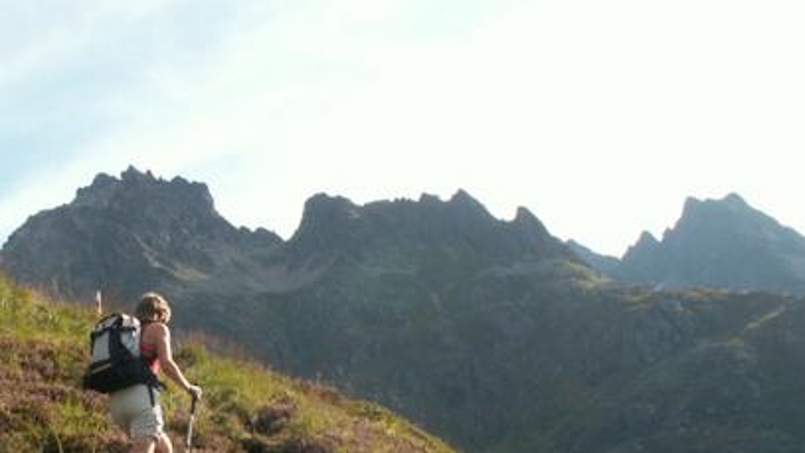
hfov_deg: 34.3
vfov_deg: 19.8
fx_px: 1281
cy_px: 376
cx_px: 222
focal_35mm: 60
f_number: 5
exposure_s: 1/125
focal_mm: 5.86
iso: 50
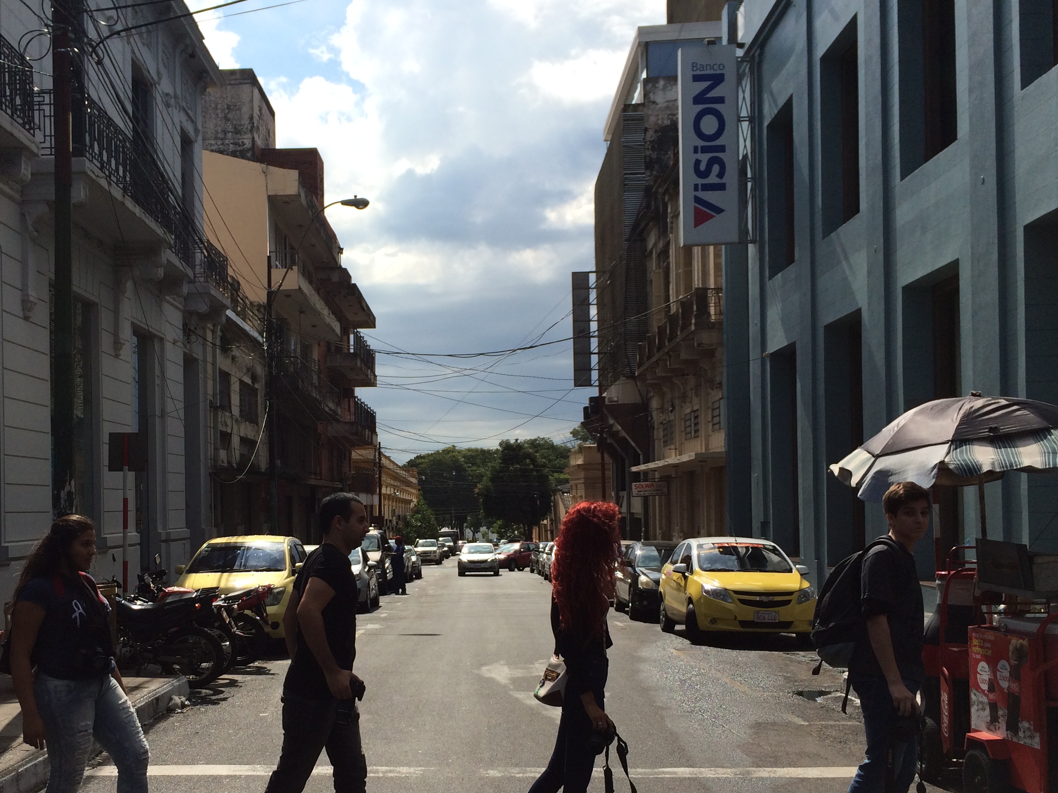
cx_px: 423
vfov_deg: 36.6
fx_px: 1192
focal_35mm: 39
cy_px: 490
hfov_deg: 47.6
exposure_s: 1/3731
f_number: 2.2
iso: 32
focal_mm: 4.15
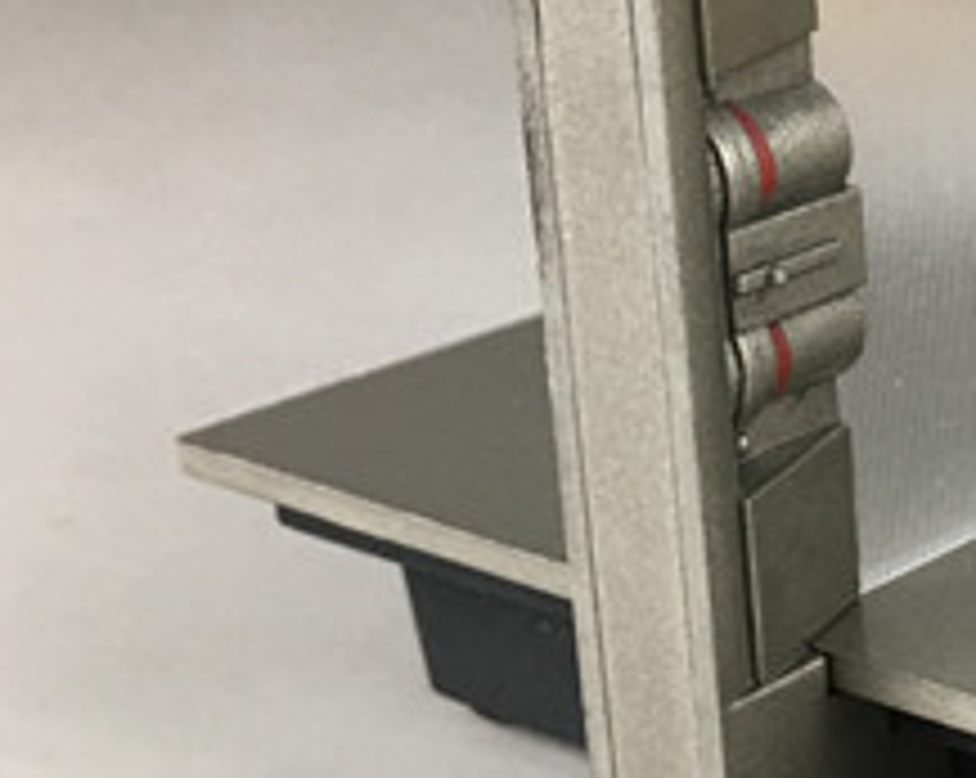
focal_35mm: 98
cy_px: 108
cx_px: 1624
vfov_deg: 15.5
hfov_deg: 17.0
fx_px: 2827
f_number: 2.2
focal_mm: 4.15
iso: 50
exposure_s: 1/33
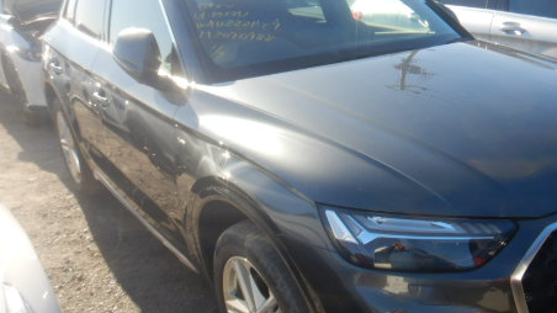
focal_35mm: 37
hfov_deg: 52.9
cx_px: 375
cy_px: 190
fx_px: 546
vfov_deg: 31.9
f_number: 2.8
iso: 125
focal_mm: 4.3
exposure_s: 1/200
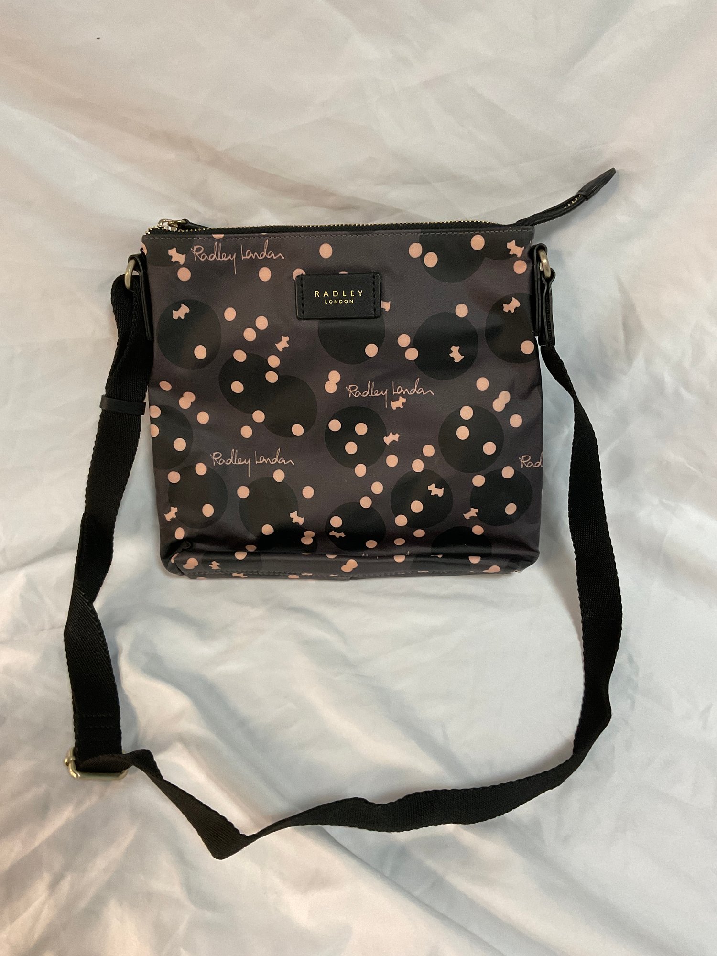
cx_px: 358
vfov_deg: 61.7
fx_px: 801
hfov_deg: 48.2
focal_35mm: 29
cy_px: 478
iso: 160
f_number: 1.8
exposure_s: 1/60
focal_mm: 3
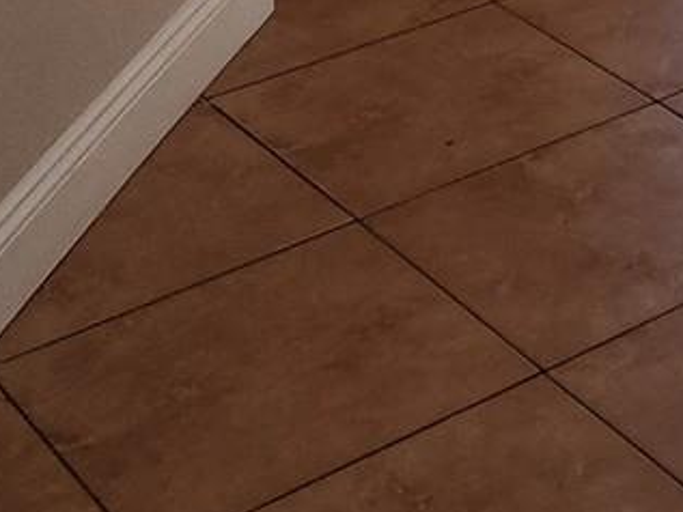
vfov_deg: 10.9
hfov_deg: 15.3
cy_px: -695
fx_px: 2290
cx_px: 1123
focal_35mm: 116
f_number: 1.8
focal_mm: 6.4
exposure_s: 1/60
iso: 64
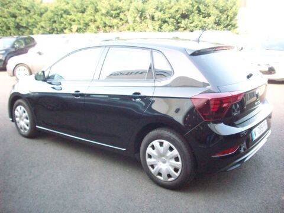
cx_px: 142
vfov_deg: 38.7
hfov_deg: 50.1
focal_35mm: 37
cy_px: 106
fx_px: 304
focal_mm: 6.2
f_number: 2.8
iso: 370
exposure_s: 1/128
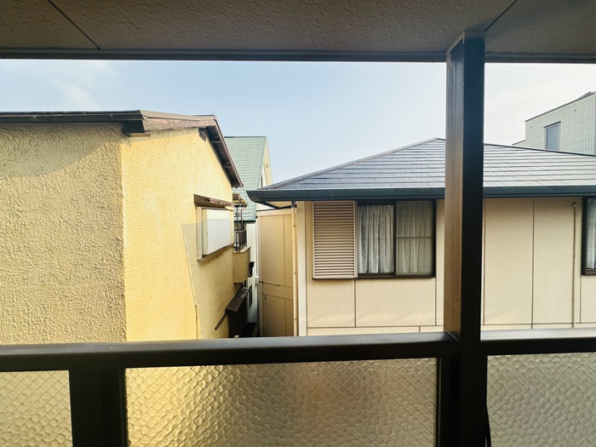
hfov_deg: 102.1
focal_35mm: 14
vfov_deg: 85.7
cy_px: 224
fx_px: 241
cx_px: 298
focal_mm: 2.22
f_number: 2.2
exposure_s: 1/910
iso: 40
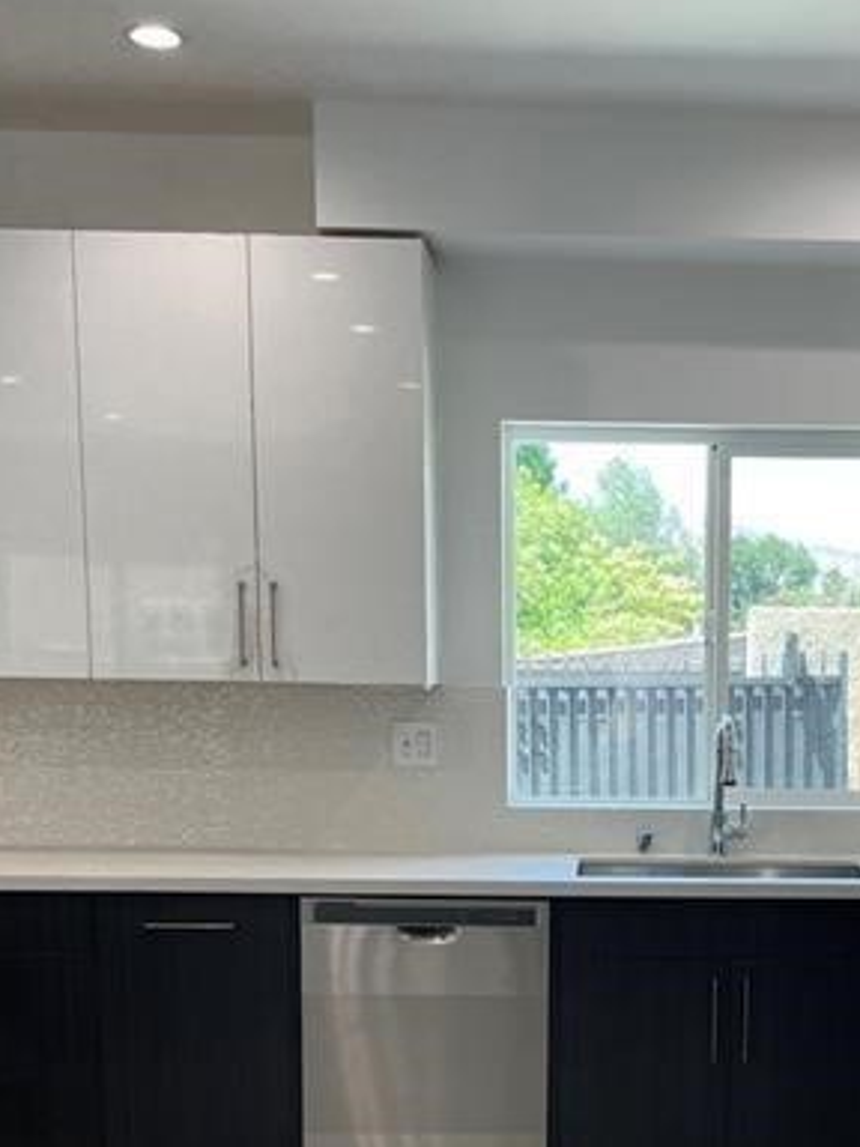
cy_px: 944
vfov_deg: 35.4
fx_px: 1723
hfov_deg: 27.5
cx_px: 684
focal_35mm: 52
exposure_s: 1/120
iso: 50
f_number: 1.6
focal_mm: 4.2
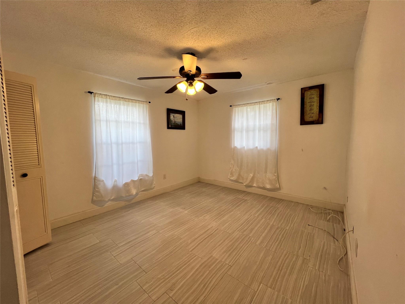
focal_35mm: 13
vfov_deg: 89.9
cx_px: 202
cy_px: 152
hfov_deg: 106.2
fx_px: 152
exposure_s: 1/120
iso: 100
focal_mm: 1.57
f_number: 1.8
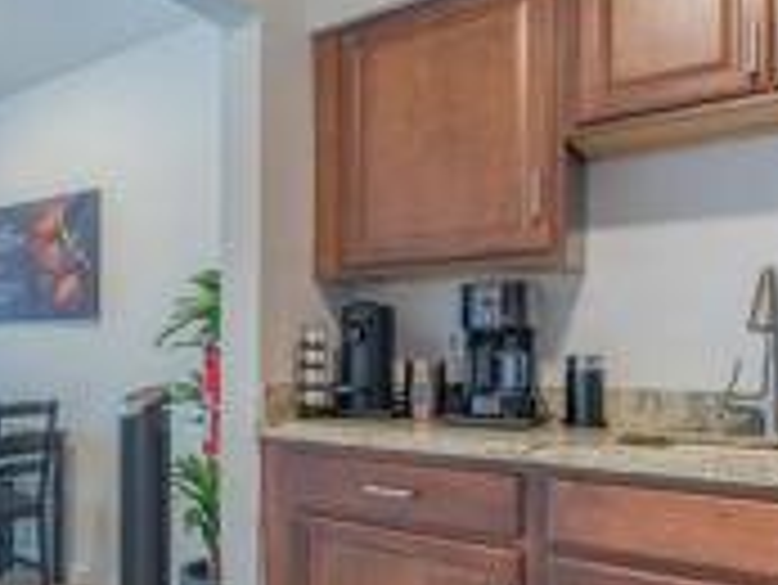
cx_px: 130
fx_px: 675
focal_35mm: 30
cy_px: 338
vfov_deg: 46.7
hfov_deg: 54.8
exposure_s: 1/800
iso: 320
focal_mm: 12
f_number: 9
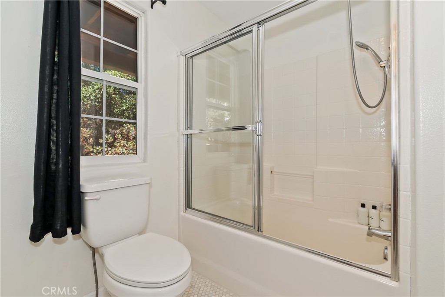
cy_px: 148
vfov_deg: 77.3
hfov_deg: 100.4
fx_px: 185
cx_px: 222
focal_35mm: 15
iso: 400
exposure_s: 1/30
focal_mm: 10
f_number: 8
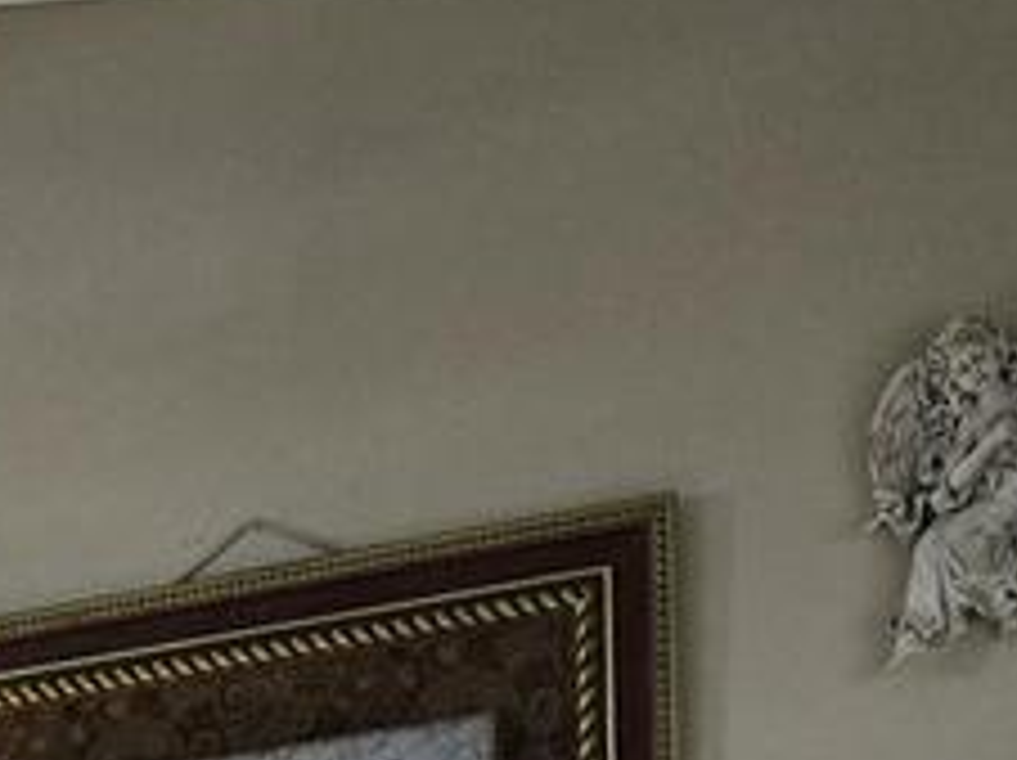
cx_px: -232
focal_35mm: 139
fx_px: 4079
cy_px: 2055
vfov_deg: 9.1
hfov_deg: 13.8
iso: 400
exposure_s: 1/120
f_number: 1.8
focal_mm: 5.4
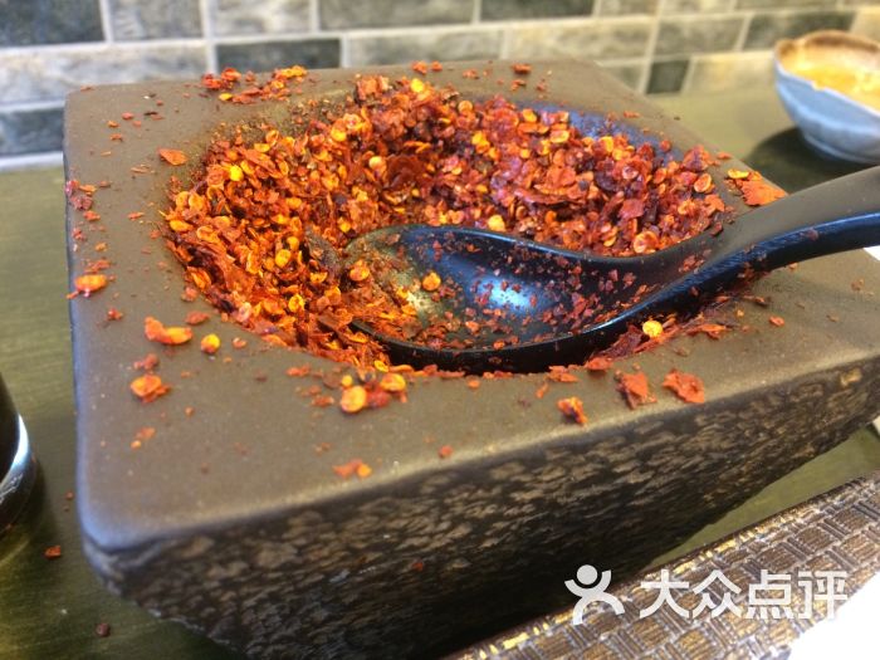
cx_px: 440
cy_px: 330
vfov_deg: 48.2
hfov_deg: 61.7
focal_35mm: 29
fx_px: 737
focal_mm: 4.15
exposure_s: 1/17
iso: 320
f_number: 2.2
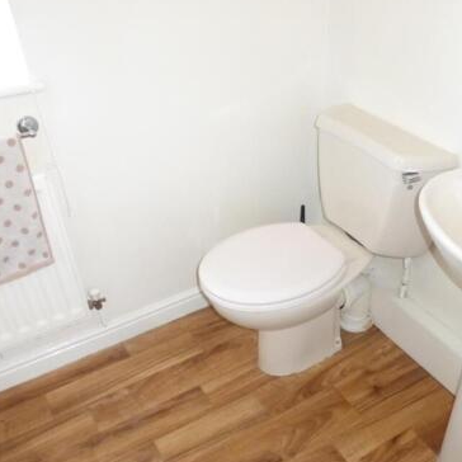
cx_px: 305
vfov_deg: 48.3
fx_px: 513
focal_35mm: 34
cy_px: 261
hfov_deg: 47.7
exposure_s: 1/60
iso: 800
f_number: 4
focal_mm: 4.3
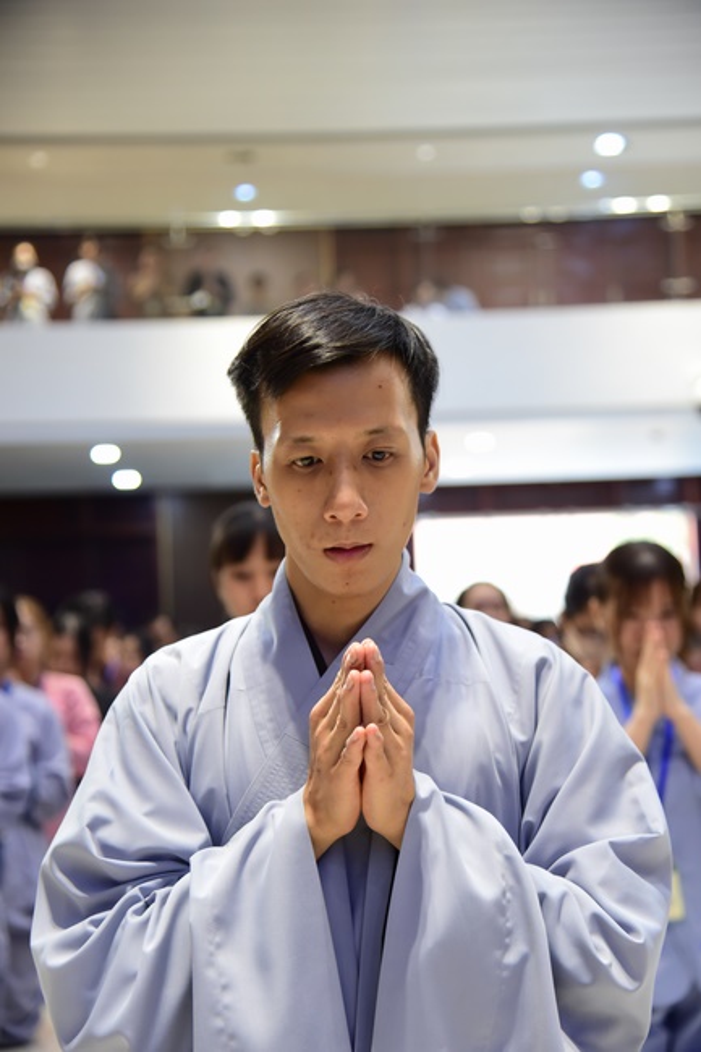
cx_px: 350
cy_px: 526
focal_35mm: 62
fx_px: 1812
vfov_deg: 32.4
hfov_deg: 21.9
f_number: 4
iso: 1600
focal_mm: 62
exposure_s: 1/100
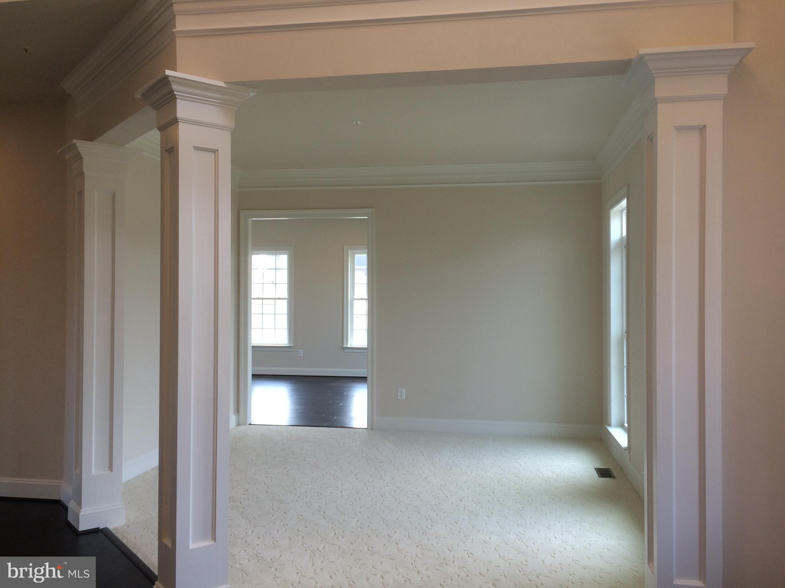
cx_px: 392
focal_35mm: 29
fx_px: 658
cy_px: 294
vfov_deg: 48.2
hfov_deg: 61.7
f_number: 2.2
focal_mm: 4.15
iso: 40
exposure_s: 1/60
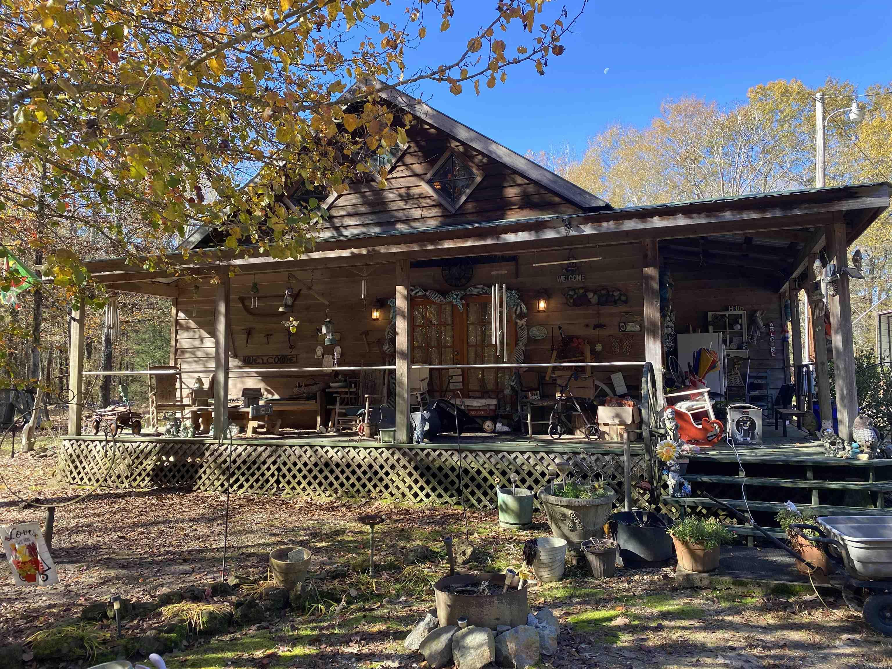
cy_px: 334
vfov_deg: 53.1
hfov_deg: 67.3
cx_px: 446
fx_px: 670
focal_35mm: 26
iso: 32
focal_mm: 4.25
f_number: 1.8
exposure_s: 1/299
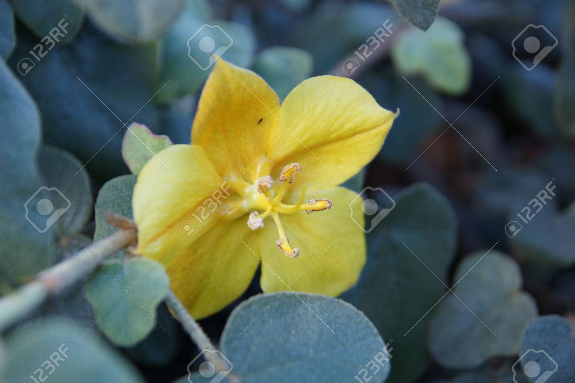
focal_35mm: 75
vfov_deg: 18.2
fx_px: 1198
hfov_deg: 27.0
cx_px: 288
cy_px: 192
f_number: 3.2
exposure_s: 1/100
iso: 200
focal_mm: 50
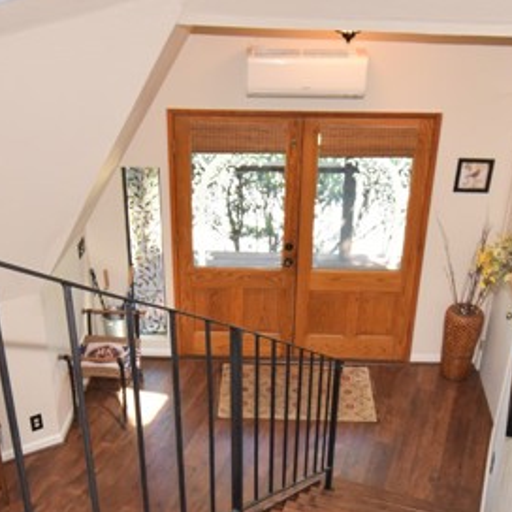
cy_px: 327
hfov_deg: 37.5
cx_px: 235
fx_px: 753
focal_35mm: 45
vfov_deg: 37.3
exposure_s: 1/80
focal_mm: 15
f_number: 5.3
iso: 800
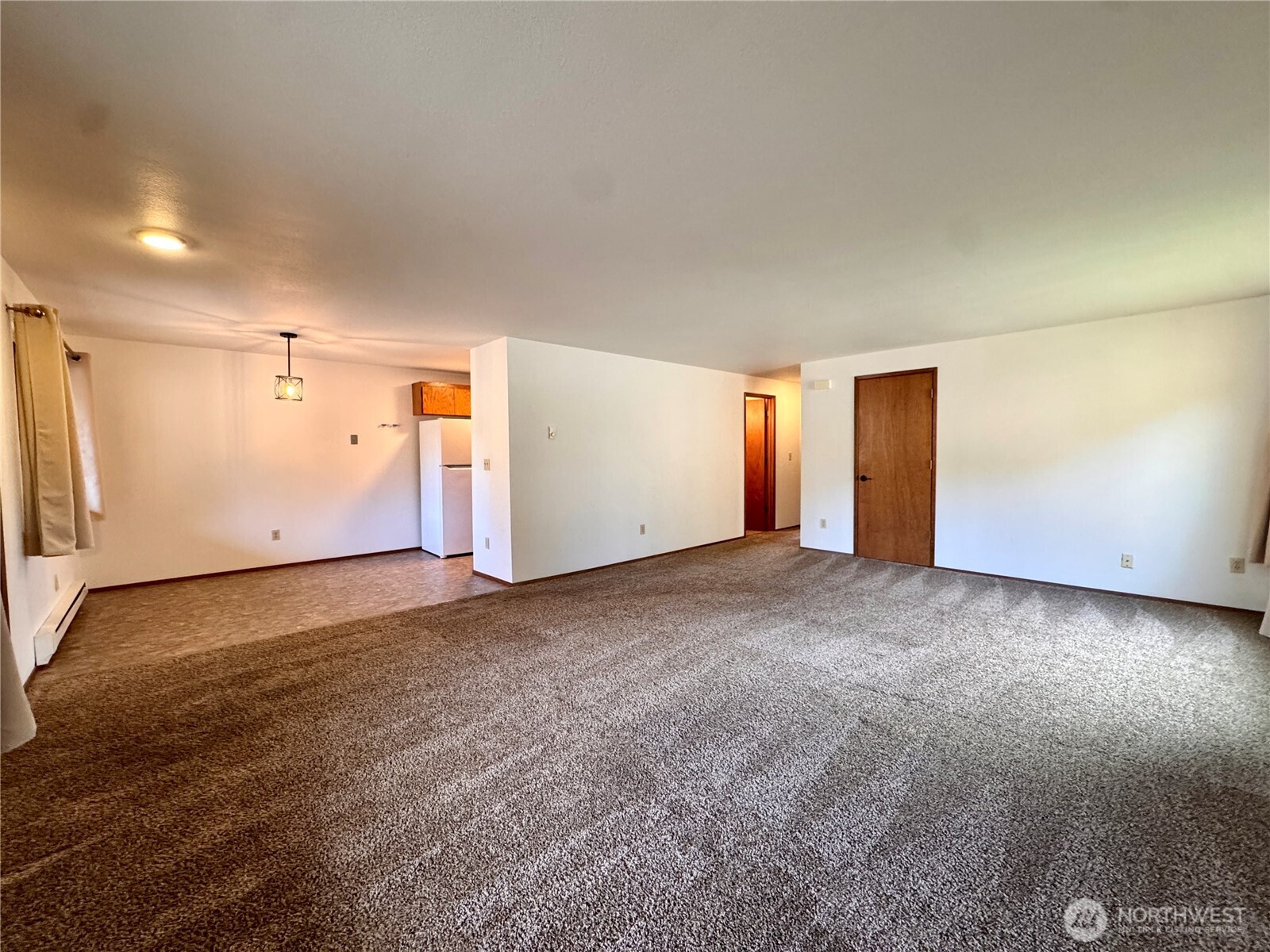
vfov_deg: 85.7
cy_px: 476
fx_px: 514
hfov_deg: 102.1
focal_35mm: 14
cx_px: 635
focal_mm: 2.22
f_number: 2.2
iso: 320
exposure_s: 1/120
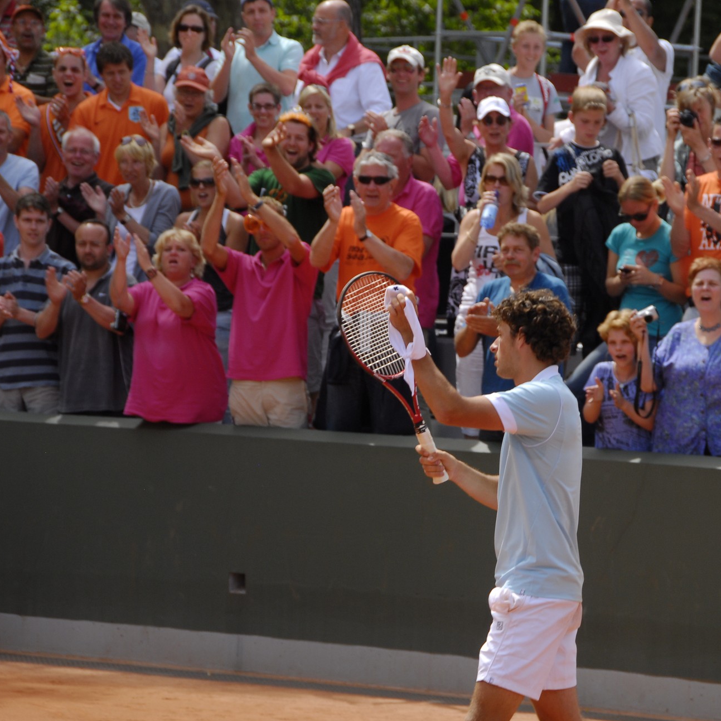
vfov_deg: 8.2
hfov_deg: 8.2
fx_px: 5043
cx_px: 490
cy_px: 360
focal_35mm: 214
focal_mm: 112
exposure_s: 1/250
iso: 200
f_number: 8
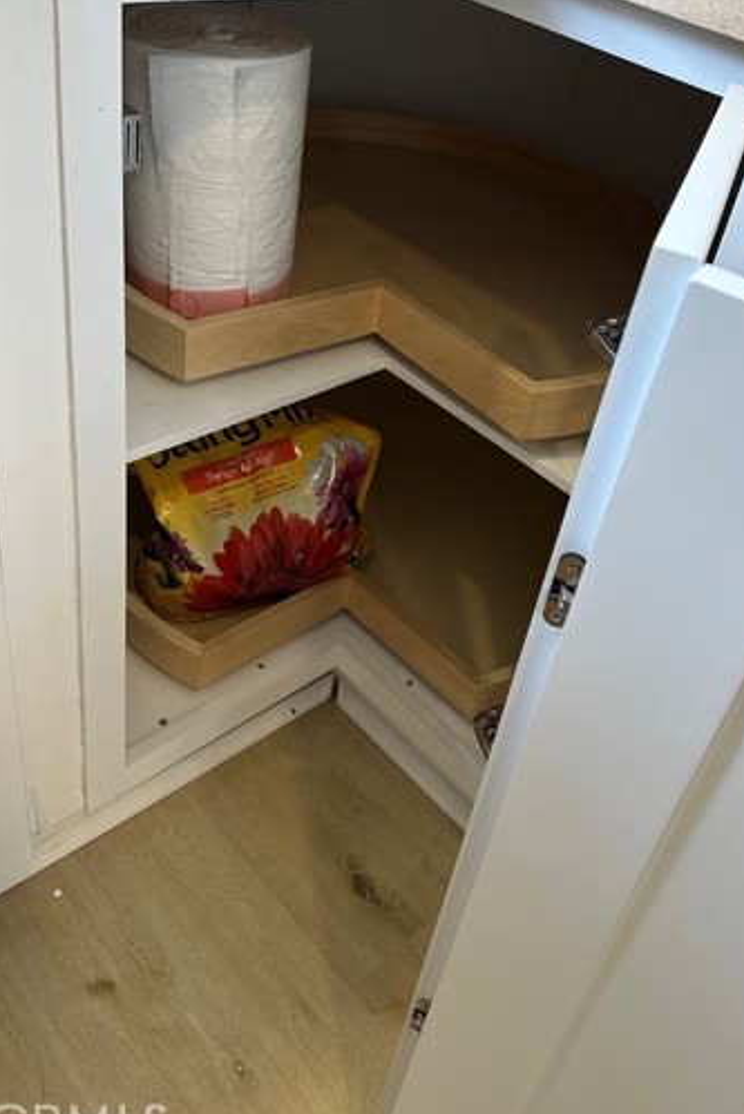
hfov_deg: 41.1
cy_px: 442
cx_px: 420
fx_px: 991
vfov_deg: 58.2
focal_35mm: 32
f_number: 1.78
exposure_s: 1/120
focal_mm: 6.86
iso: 125
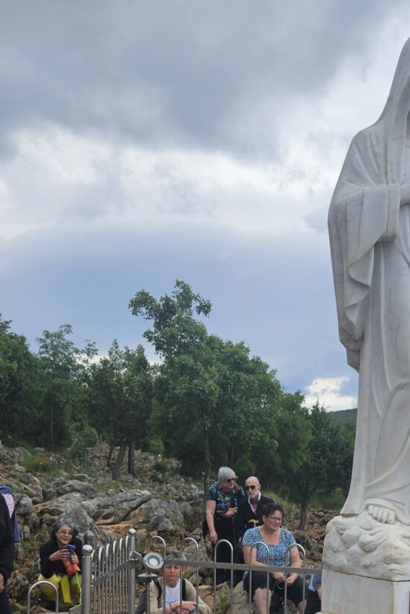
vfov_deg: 37.3
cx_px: 405
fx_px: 837
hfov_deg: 26.2
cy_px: 568
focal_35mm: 49
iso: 25
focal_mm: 5.4
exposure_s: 1/1422
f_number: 1.8
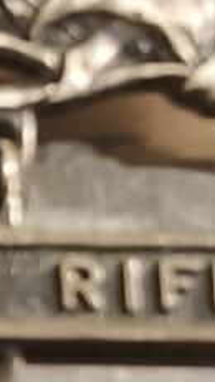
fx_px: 1976
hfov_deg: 6.1
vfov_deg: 10.1
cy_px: 787
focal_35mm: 195
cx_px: -220
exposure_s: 1/50
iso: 320
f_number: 2
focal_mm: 2.32
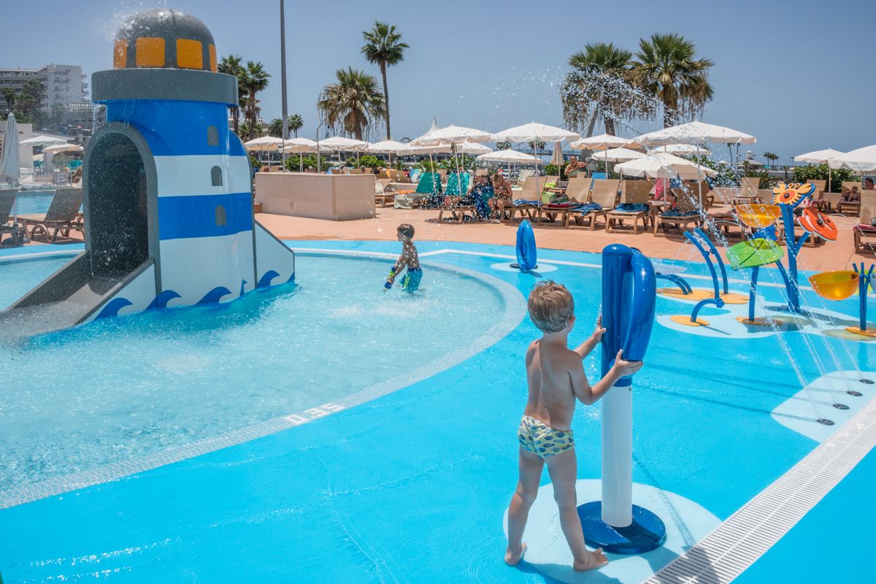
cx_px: 438
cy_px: 292
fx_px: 681
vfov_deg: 46.4
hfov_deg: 65.5
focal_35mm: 28
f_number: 20
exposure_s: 1/500
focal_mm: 28
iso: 400
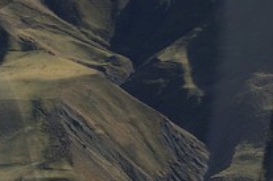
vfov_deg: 2.5
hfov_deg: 3.8
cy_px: 37
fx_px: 4101
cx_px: -268
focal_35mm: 542
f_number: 11
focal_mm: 70
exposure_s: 1/800
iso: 400
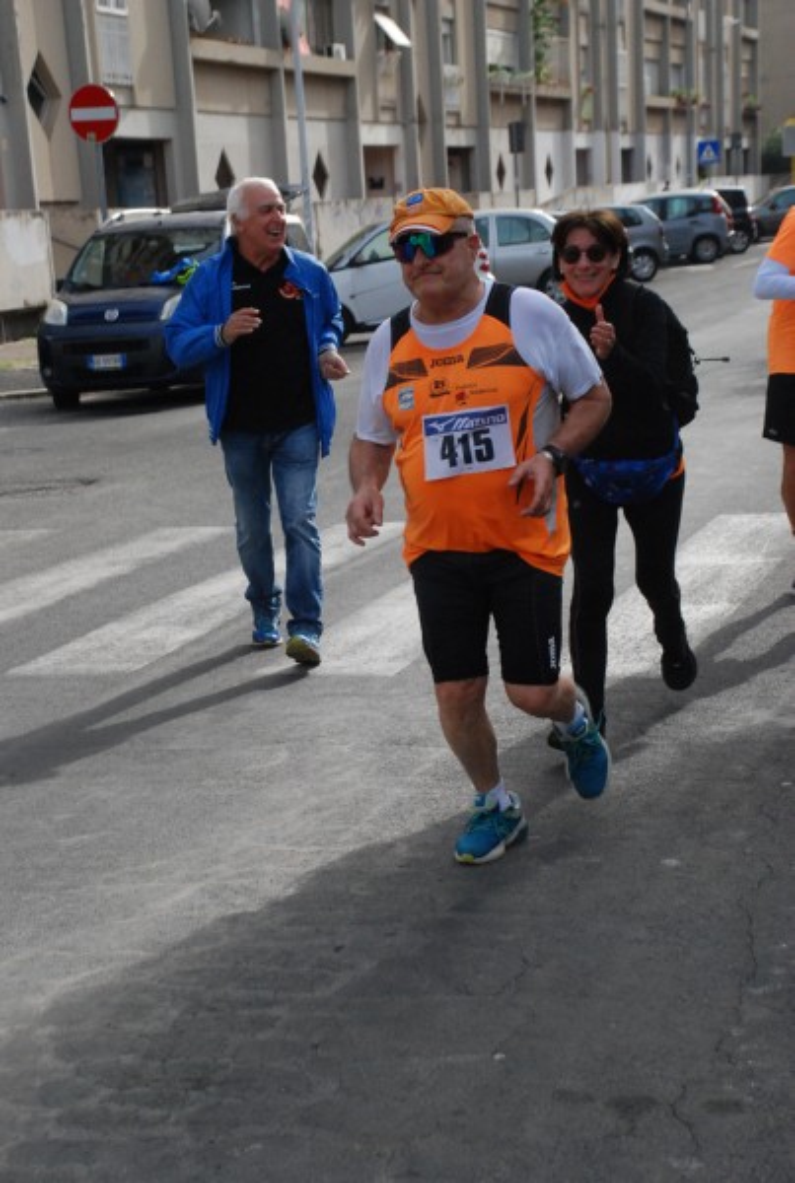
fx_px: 2471
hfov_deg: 18.3
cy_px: 592
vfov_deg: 26.9
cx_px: 398
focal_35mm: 75
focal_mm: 50
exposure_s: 1/1600
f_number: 5.6
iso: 1000
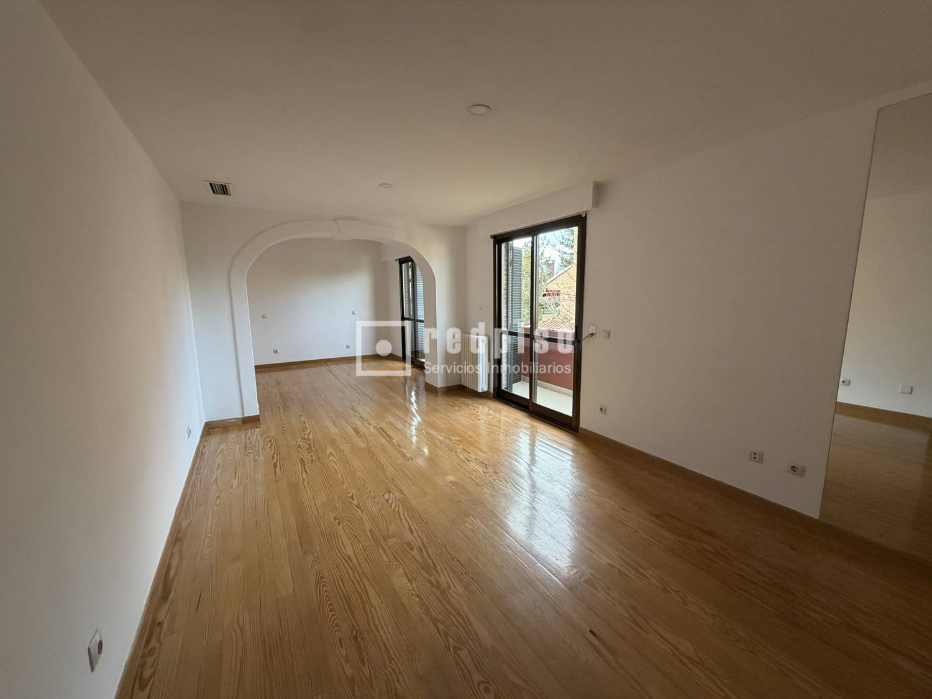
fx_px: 377
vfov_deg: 85.7
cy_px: 350
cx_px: 466
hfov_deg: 102.1
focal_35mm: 14
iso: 200
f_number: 2.2
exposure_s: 1/121
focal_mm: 2.22
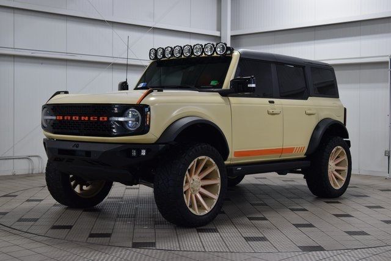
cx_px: 196
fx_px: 587
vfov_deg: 25.1
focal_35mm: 54
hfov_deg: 36.9
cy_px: 130
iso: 1250
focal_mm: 36
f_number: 8
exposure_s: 1/60
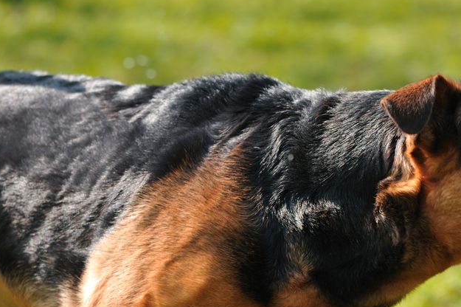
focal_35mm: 211
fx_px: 2700
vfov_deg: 6.5
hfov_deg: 9.7
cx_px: 322
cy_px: 170
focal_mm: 105
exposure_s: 1/800
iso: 200
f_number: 4
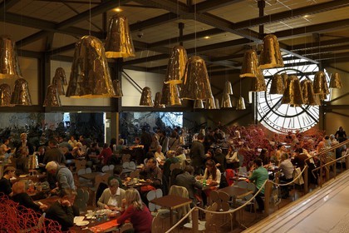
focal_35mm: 29
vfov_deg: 45.0
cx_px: 174
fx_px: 281
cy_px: 116
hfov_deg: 63.7
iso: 800
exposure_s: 1/60
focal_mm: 29
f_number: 4.5
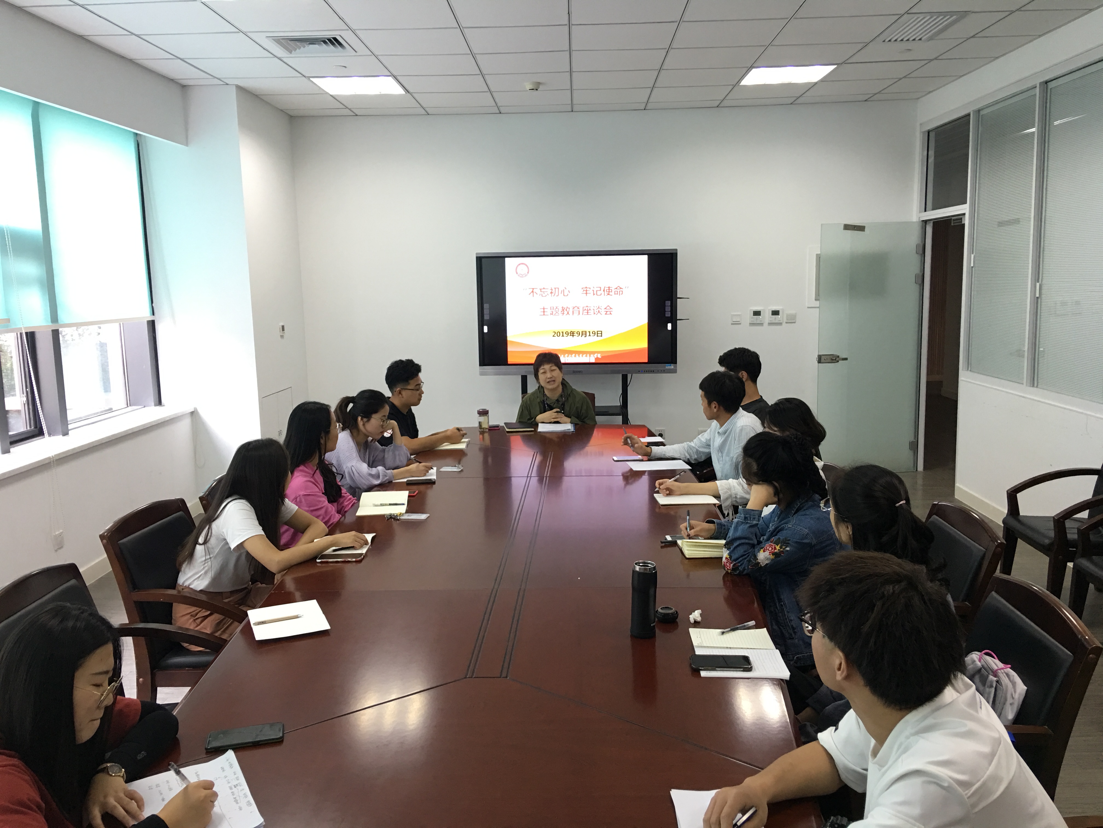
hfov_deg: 61.7
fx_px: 924
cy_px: 414
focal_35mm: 29
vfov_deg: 48.2
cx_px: 552
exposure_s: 1/17
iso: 64
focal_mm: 4.15
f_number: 2.2
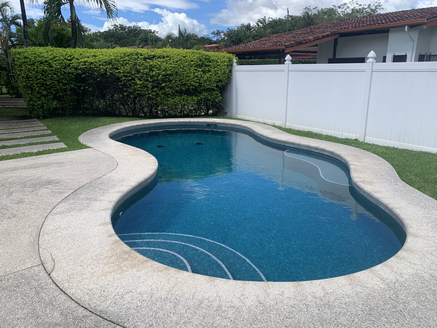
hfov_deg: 67.3
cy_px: 164
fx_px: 328
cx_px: 218
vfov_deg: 53.1
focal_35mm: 26
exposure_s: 1/1468
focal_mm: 4.25
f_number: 1.8
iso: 25
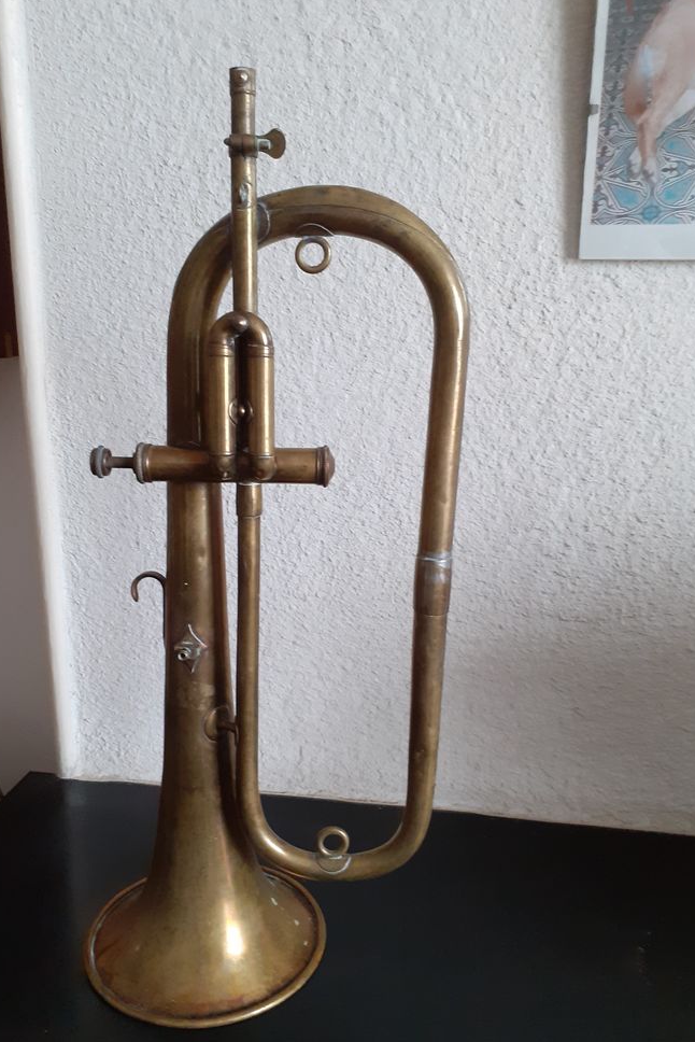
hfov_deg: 45.0
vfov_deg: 63.6
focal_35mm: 29
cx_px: 337
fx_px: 839
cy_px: 532
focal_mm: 3.6
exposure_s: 1/50
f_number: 1.9
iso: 200
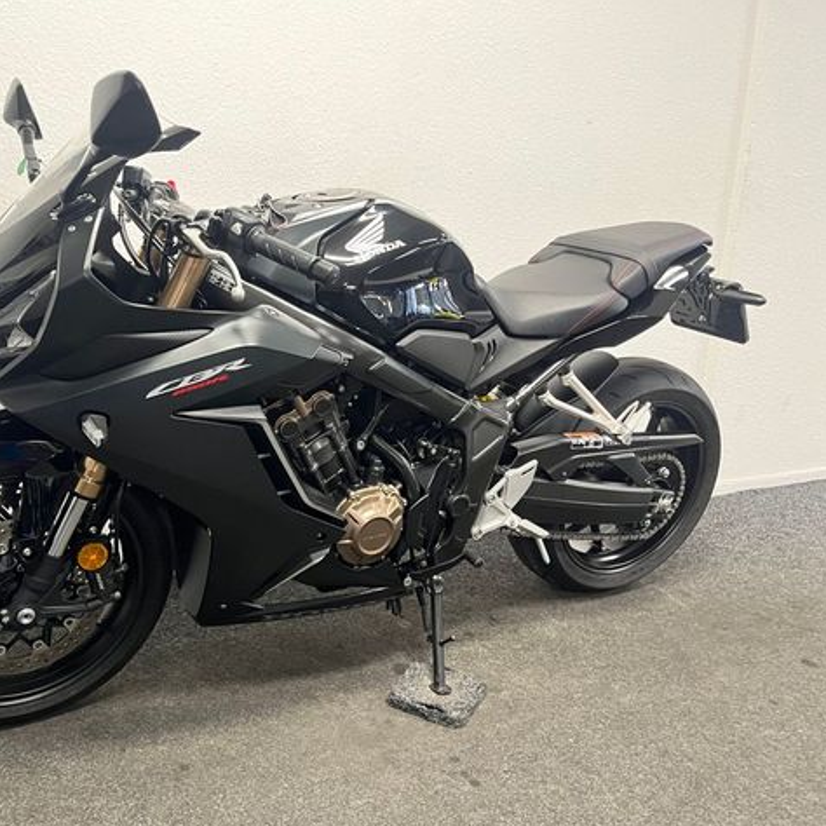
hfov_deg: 51.6
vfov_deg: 52.5
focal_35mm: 31
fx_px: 837
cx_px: 277
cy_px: 416
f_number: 1.6
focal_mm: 5.1
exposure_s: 1/33
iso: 400
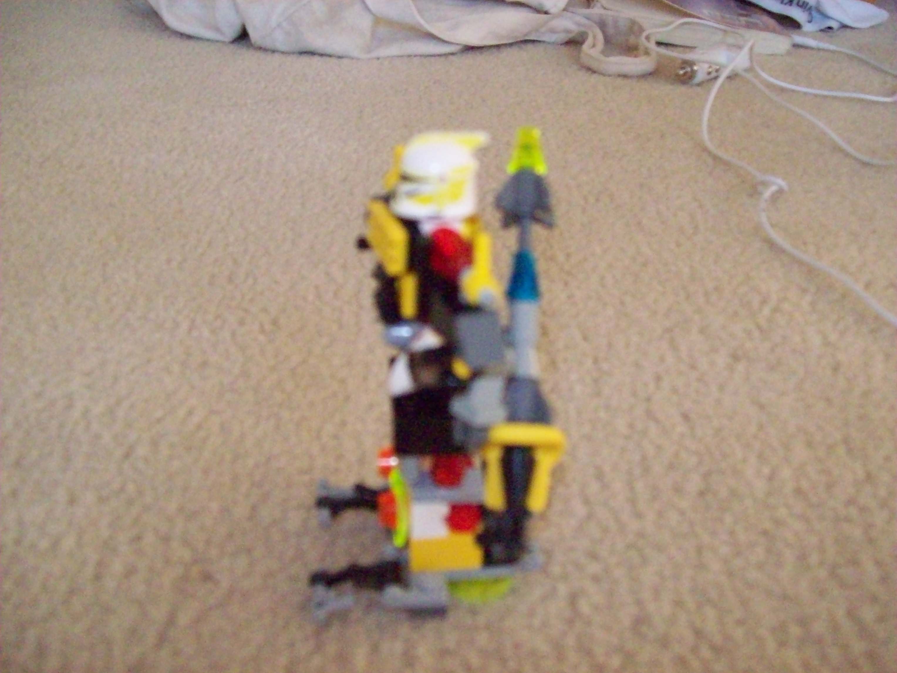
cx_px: 448
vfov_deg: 39.7
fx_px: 933
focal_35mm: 36
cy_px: 336
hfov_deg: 51.4
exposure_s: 1/128
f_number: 2.7
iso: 800
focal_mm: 6
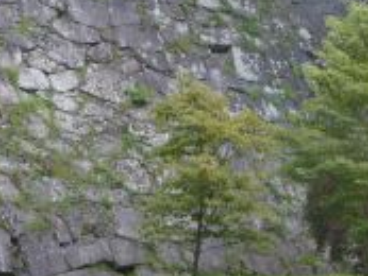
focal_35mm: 81
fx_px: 862
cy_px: 72
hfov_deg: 23.6
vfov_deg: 18.1
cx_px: 308
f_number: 3.5
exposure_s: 1/125
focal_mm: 6
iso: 100
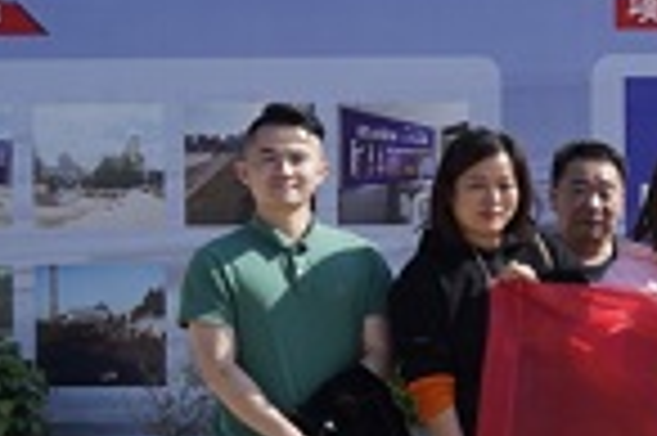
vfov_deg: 8.1
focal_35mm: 170
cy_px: 171
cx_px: 1714
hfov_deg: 10.1
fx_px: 3099
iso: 100
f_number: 10
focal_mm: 31
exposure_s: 1/100
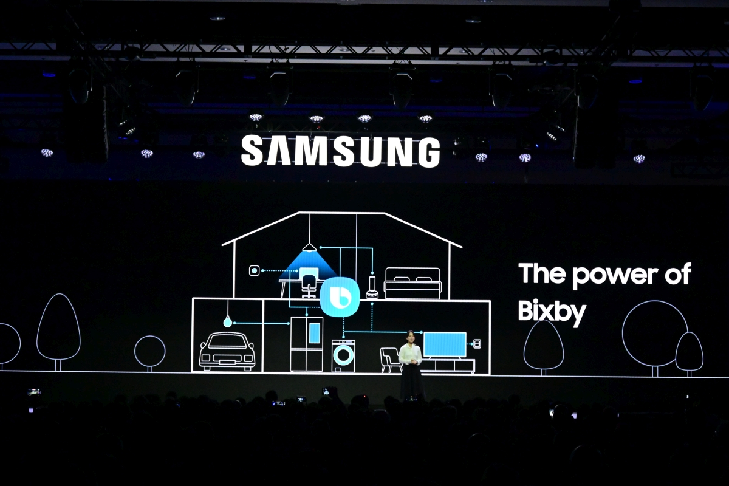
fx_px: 1640
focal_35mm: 81
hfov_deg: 25.1
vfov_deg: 16.9
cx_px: 364
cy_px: 243
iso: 8000
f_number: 6.3
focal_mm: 81
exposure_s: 1/250
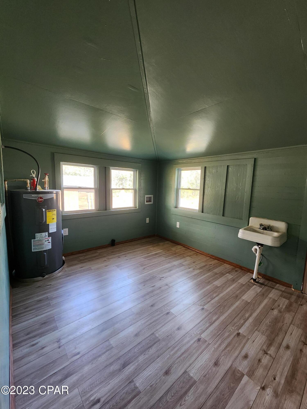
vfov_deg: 106.2
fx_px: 154
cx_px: 154
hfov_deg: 89.9
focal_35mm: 13
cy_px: 204
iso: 320
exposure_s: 1/40
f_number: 2.2
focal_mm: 2.2
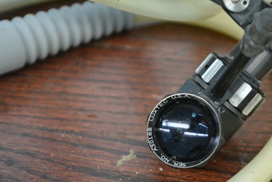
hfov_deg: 18.6
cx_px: 179
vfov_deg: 12.5
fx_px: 829
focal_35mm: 110
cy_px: 120
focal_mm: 55
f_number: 5.6
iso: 2200
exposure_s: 1/30
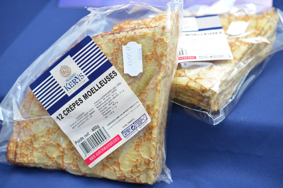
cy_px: 94
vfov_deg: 22.5
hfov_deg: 33.5
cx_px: 142
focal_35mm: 60
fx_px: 471
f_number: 4
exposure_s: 1/60
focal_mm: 40
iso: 800
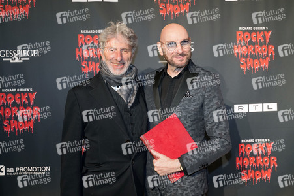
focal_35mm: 35
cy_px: 98
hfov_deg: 54.5
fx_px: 286
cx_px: 147
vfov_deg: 37.8
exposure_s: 1/80
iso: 1600
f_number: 5.6
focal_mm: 35
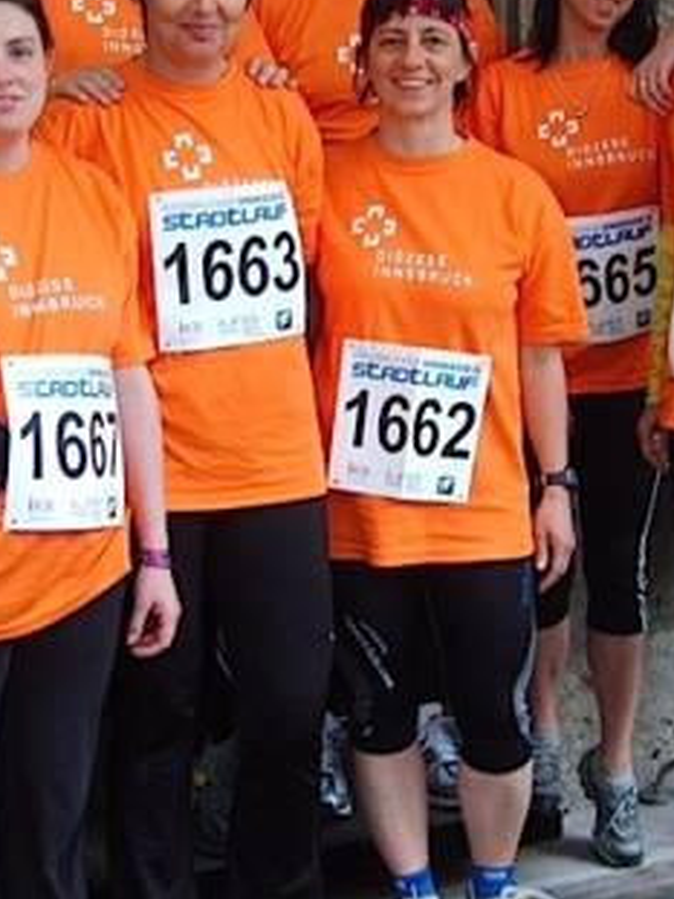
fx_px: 1870
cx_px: 356
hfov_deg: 20.4
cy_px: 324
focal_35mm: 72
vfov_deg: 26.9
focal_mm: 5.8
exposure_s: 1/30
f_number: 2.8
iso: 93
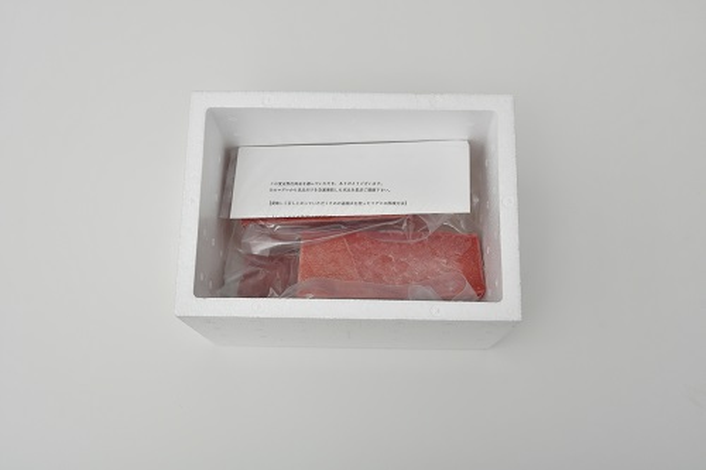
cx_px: 353
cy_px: 235
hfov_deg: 46.4
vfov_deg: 31.9
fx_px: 823
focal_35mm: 42
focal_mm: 28
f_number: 8
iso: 320
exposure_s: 1/160
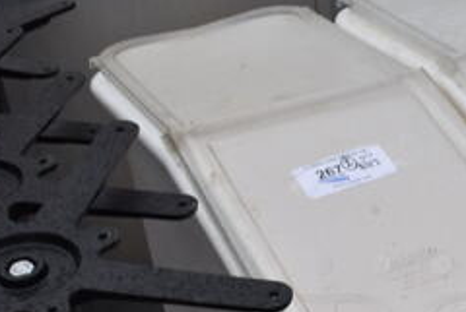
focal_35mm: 95
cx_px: 441
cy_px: 343
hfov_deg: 20.8
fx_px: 1236
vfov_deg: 14.1
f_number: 6.3
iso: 200
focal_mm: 25
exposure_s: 1/250
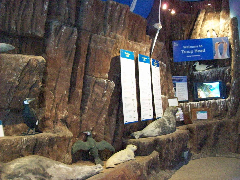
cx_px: 120
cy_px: 90
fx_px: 250
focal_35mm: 36
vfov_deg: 39.7
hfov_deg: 51.4
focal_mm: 6
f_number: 2.7
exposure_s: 1/19.9
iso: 800
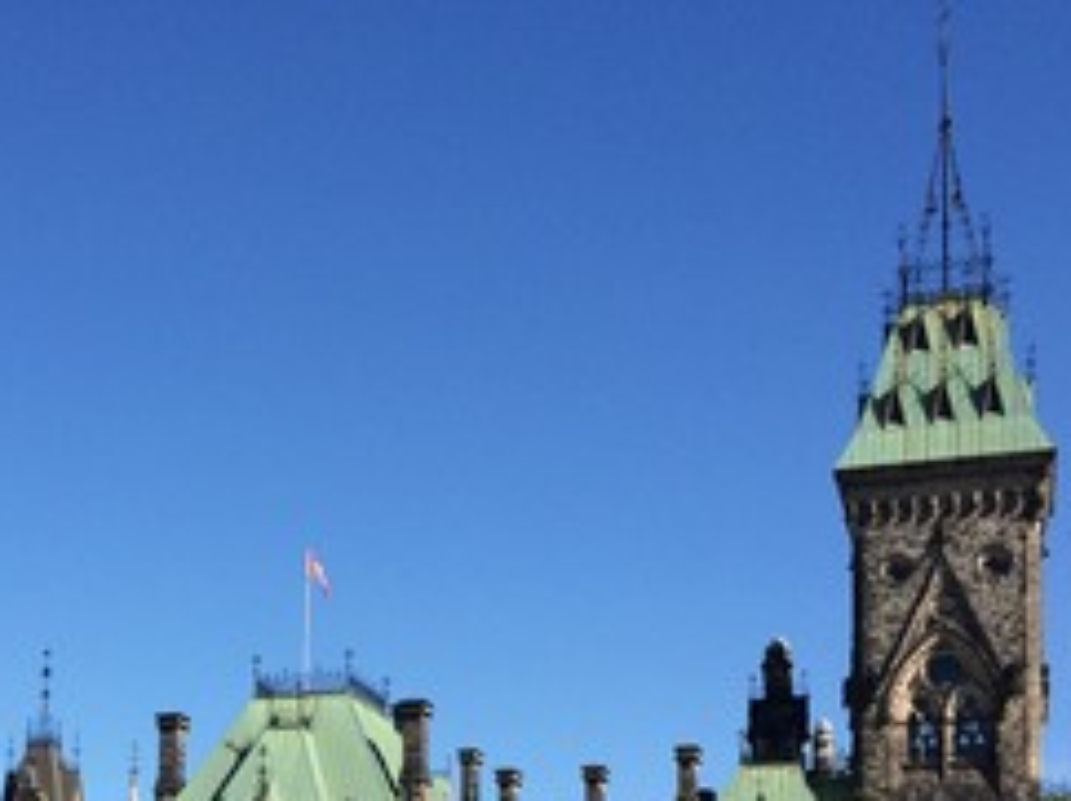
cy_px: 909
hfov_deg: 28.7
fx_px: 2040
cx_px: 204
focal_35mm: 66
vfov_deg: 21.0
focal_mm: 4.15
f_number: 2.2
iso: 32
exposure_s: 1/1866
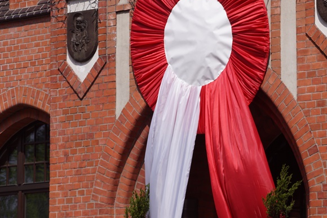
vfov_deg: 7.1
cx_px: 237
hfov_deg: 10.6
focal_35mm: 194
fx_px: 1761
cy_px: 118
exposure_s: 1/320
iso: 100
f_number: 8
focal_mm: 75
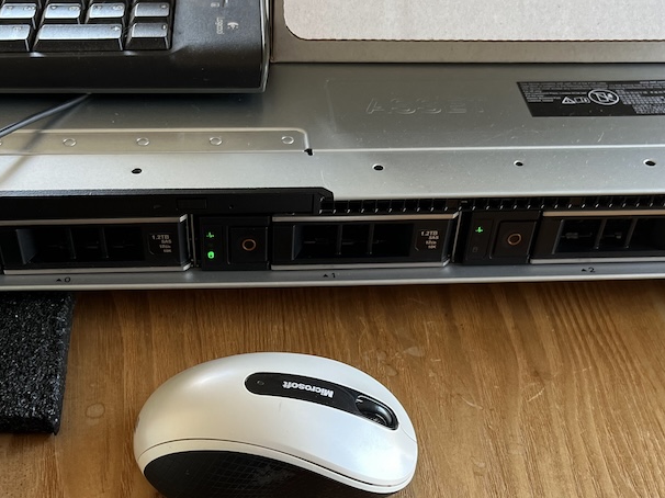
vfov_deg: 29.6
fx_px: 922
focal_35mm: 48
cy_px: 397
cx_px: 280
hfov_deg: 39.6
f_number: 1.6
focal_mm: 5.1
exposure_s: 1/121
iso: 125
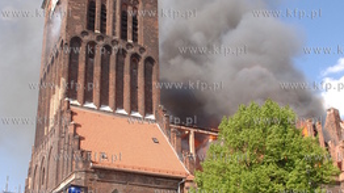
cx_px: 171
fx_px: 372
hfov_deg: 49.6
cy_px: 155
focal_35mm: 41
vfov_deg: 28.5
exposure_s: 1/640
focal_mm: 17
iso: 400
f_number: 6.3
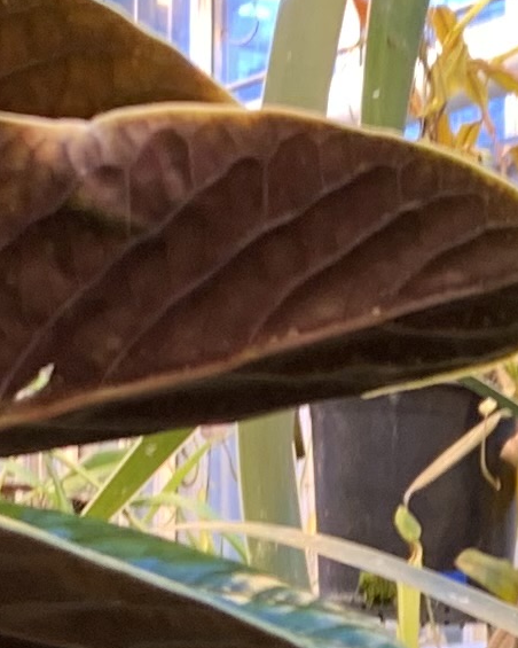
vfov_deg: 10.0
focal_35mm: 181
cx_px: 892
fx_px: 3469
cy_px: 1243
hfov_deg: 8.3
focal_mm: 4.25
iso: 50
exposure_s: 1/120
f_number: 1.8
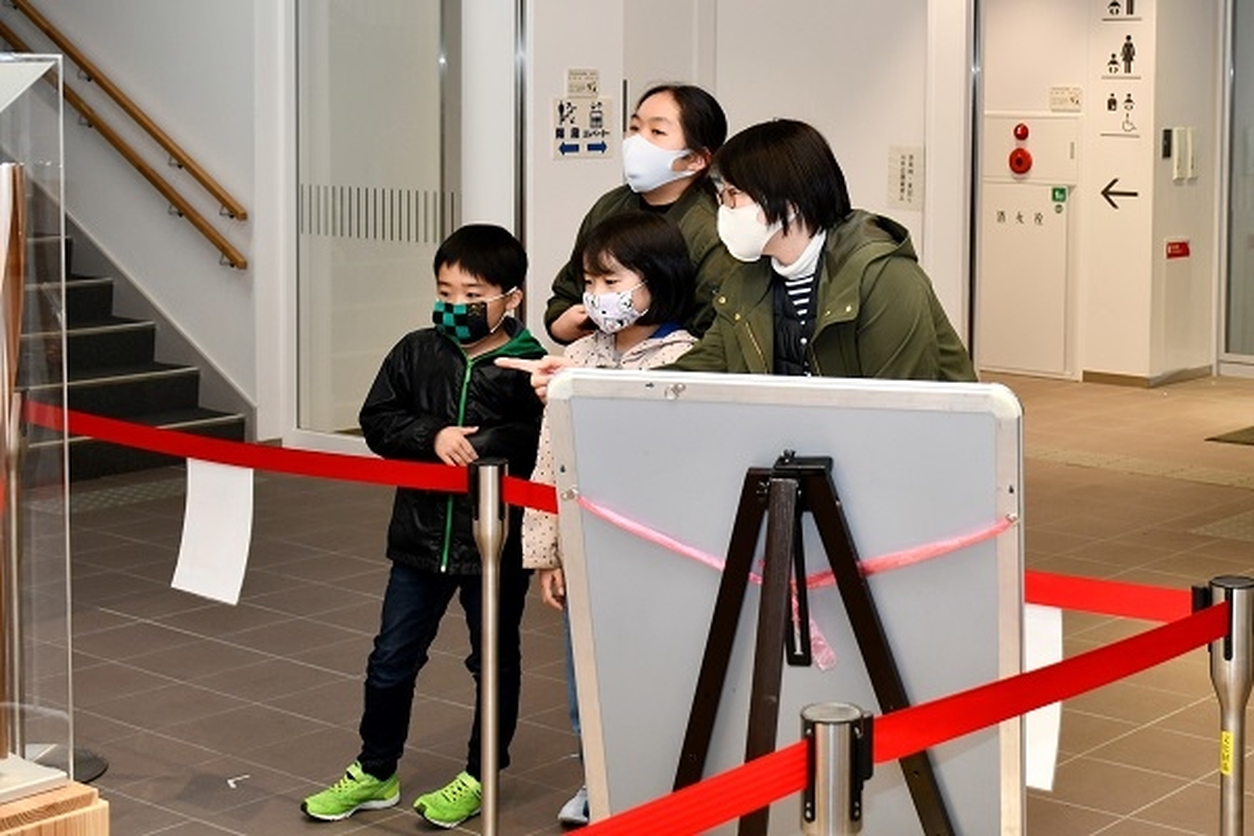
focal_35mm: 40
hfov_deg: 48.5
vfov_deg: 33.4
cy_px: 418
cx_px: 627
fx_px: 1393
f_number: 5.6
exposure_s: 1/60
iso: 320
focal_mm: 27
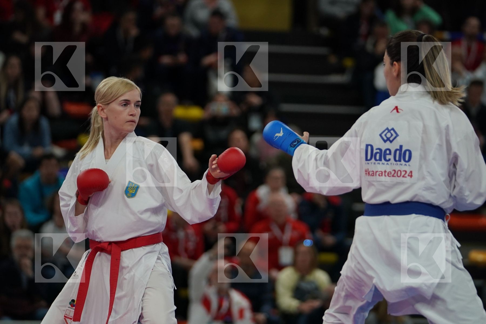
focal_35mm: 247
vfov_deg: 5.6
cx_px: 243
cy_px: 162
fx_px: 3334
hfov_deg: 8.3
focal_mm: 165
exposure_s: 1/1000
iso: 1250
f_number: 2.8
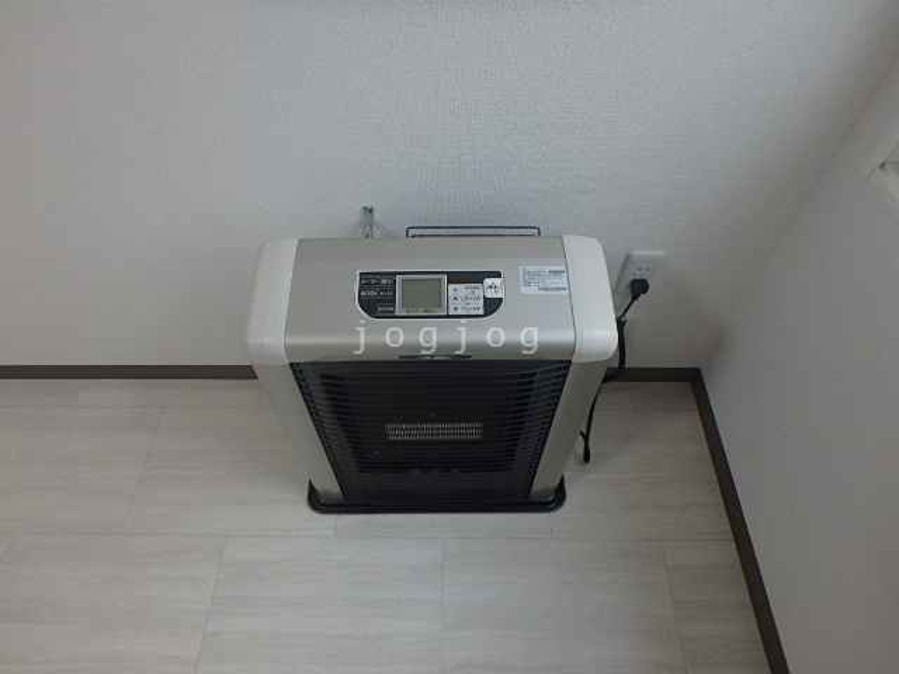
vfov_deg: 63.4
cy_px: 337
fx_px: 545
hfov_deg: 79.0
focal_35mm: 21
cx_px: 450
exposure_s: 1/60
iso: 200
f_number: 3.5
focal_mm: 3.7
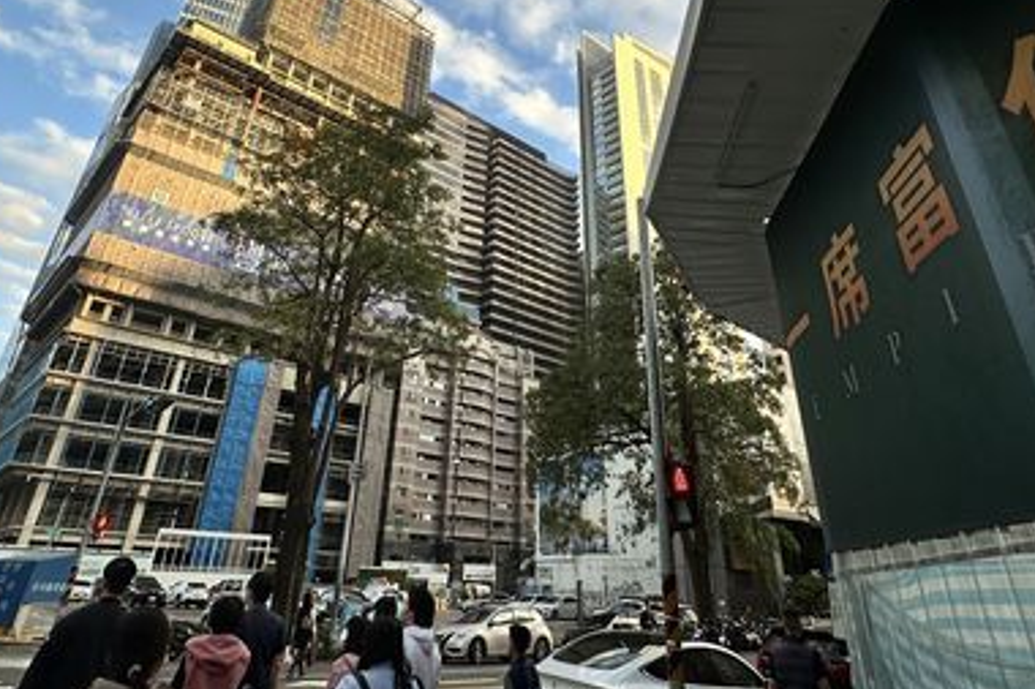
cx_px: 515
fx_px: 661
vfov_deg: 52.9
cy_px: 182
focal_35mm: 23
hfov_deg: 76.1
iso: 40
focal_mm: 2.22
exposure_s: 1/469
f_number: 2.2
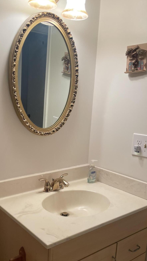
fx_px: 250
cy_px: 156
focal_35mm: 36
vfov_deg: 54.9
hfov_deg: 32.7
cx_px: 56
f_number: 1.6
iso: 80
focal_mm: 4.2
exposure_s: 1/120
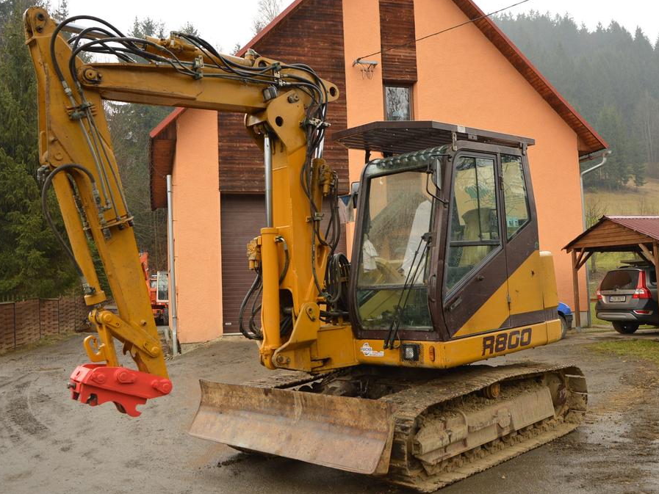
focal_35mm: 35
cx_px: 334
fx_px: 658
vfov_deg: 41.2
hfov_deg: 53.2
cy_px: 248
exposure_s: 1/60
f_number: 3.8
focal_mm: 21
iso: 200
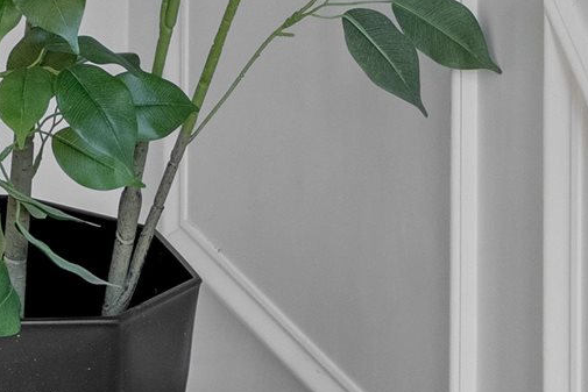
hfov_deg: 9.0
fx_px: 3480
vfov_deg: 6.0
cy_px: -747
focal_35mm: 213
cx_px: -658
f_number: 8
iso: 320
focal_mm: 35
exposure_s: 1/5
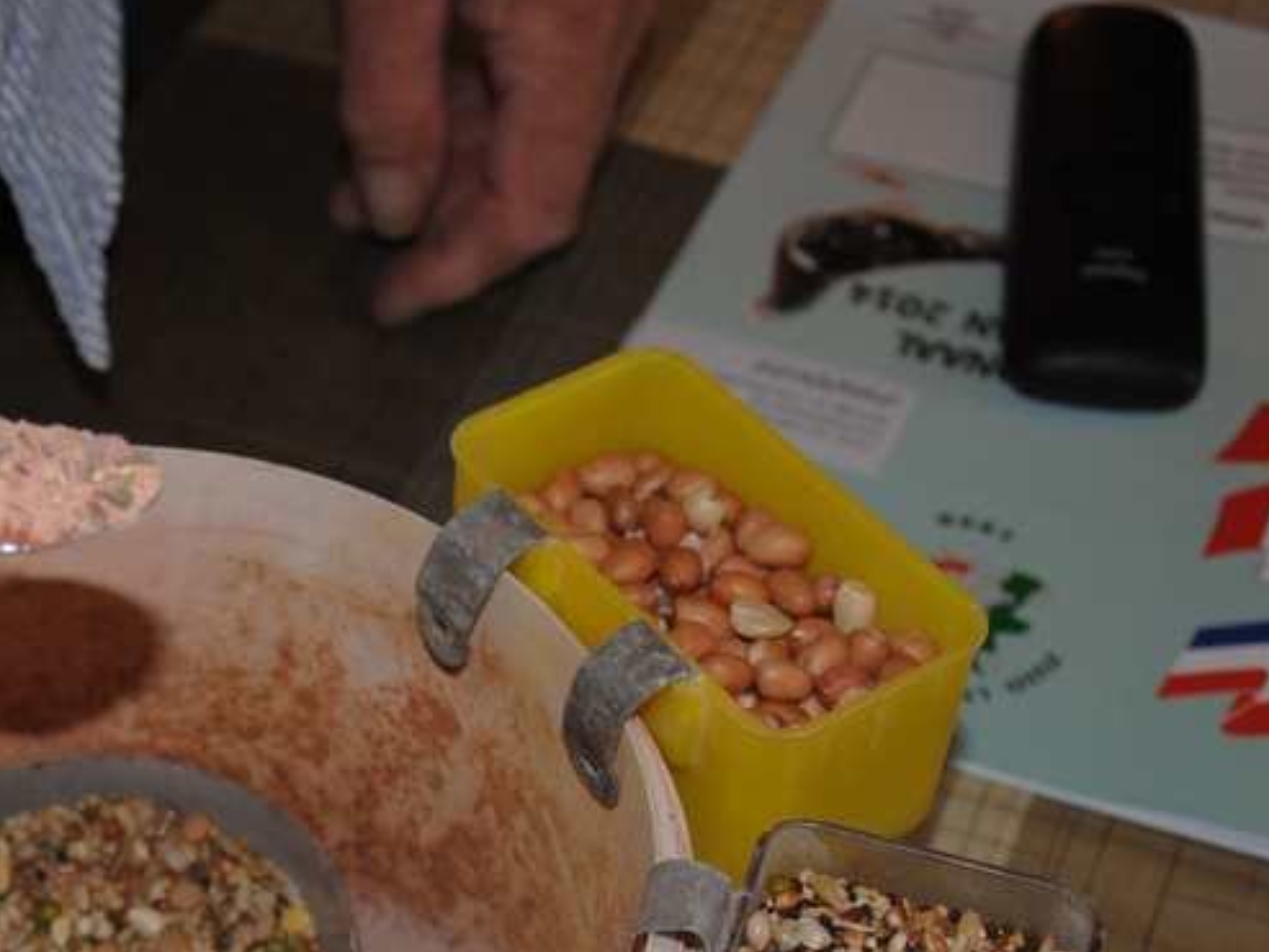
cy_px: 827
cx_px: 288
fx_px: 3080
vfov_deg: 17.4
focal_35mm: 84
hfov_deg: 23.0
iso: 200
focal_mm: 28
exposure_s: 1/60
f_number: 4
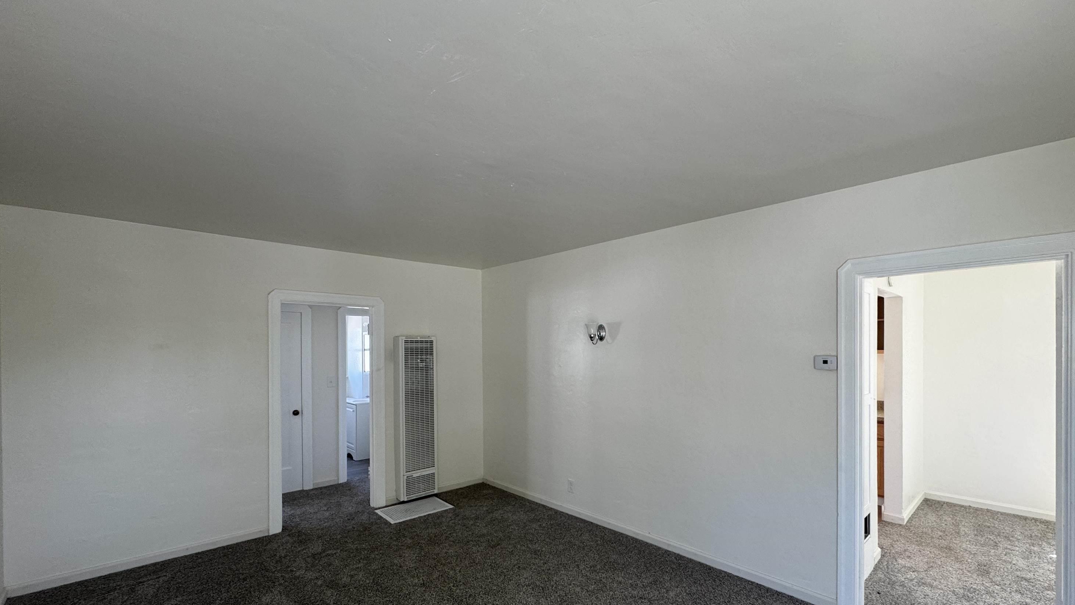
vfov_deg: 66.7
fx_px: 456
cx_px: 558
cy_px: 352
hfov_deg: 99.3
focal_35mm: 16
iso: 125
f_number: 2.2
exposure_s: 1/99
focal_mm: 2.22
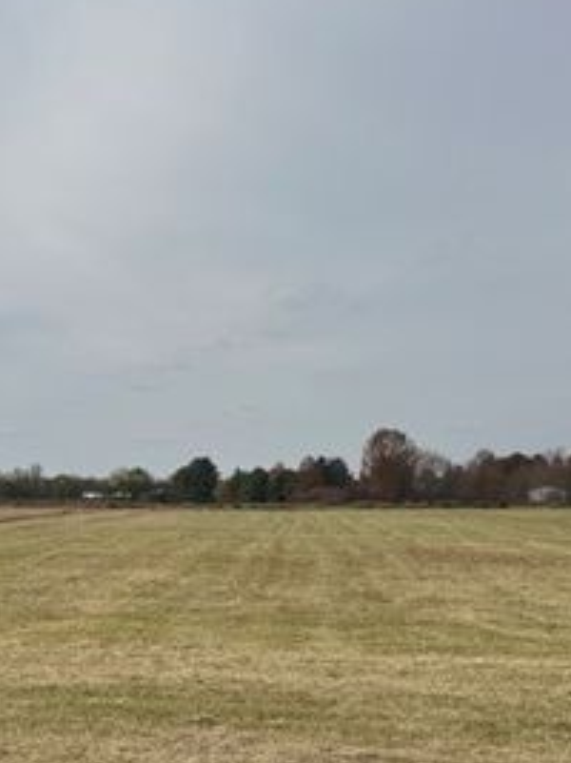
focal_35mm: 60
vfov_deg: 31.7
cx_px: 114
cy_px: 550
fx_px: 1321
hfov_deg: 24.0
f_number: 1.78
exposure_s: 1/7937
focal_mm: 6.76
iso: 80
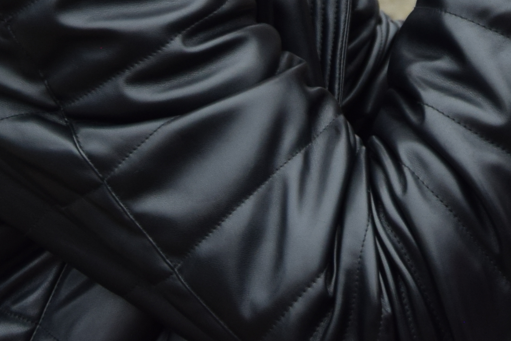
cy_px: -327
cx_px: 532
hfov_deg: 8.8
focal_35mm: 231
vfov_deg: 5.8
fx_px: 3280
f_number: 6.3
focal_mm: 38
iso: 400
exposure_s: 1/160
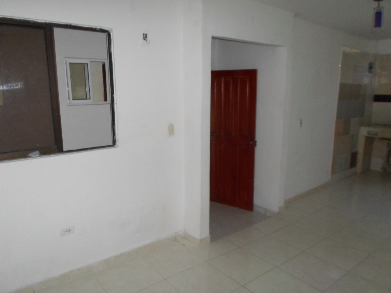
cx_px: 196
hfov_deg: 69.4
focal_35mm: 25
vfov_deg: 54.9
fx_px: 282
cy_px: 146
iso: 100
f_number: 2.5
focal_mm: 4.5
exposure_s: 1/30
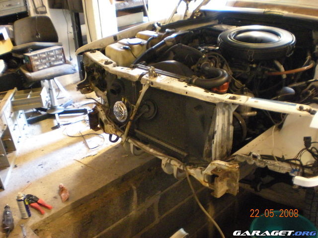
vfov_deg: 37.7
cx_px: 159
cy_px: 119
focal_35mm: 38
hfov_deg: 49.0
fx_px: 349
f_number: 3.1
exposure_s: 1/7.8
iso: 800
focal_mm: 6.3
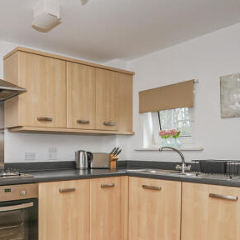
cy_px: 147
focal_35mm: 29
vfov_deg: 55.1
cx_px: -2
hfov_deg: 46.3
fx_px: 227
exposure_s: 1/15
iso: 400
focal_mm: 10
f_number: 14
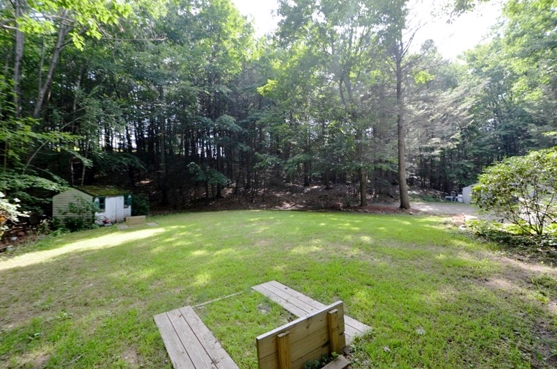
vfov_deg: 77.1
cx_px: 278
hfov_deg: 100.5
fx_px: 232
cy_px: 184
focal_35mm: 15
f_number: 5.6
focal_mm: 10
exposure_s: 1/60
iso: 180
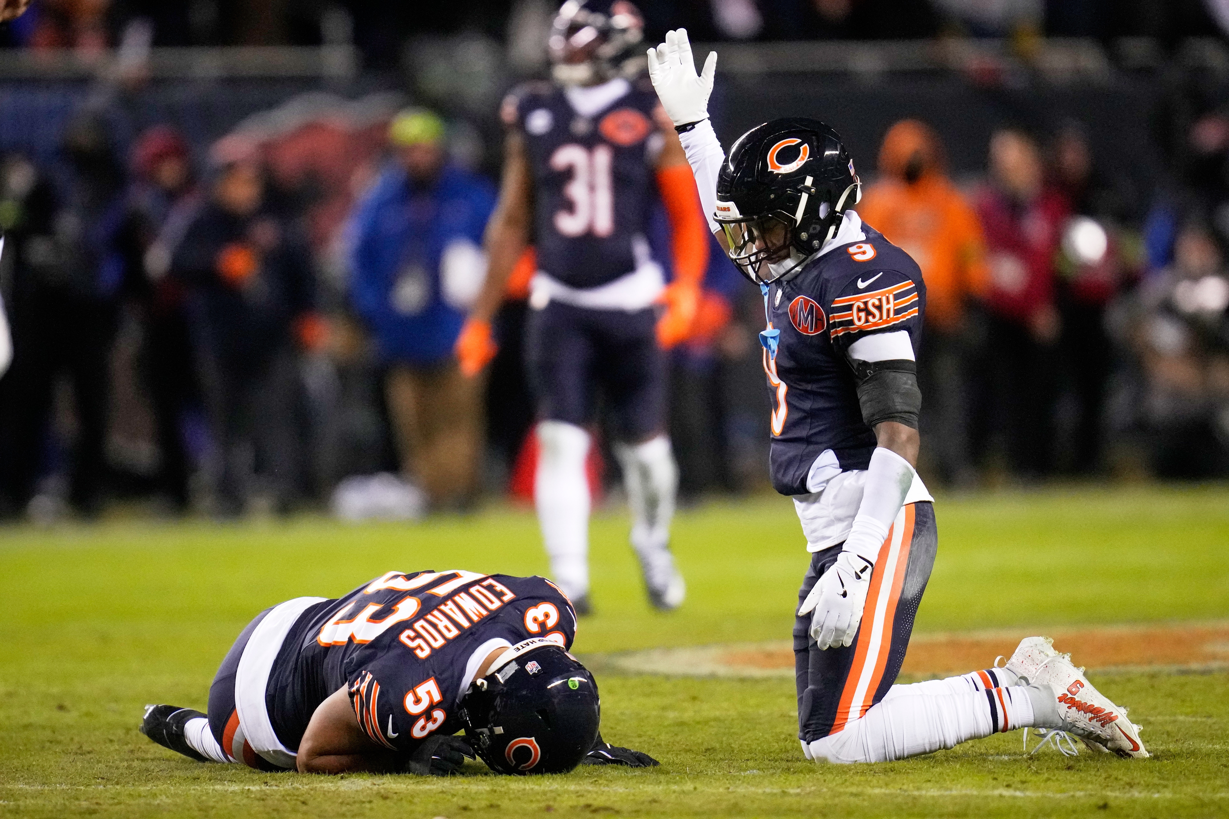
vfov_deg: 2.3
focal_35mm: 600
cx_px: 614
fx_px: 20482
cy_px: 410
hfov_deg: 3.4
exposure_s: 1/4000
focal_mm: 400
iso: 6400
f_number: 2.8
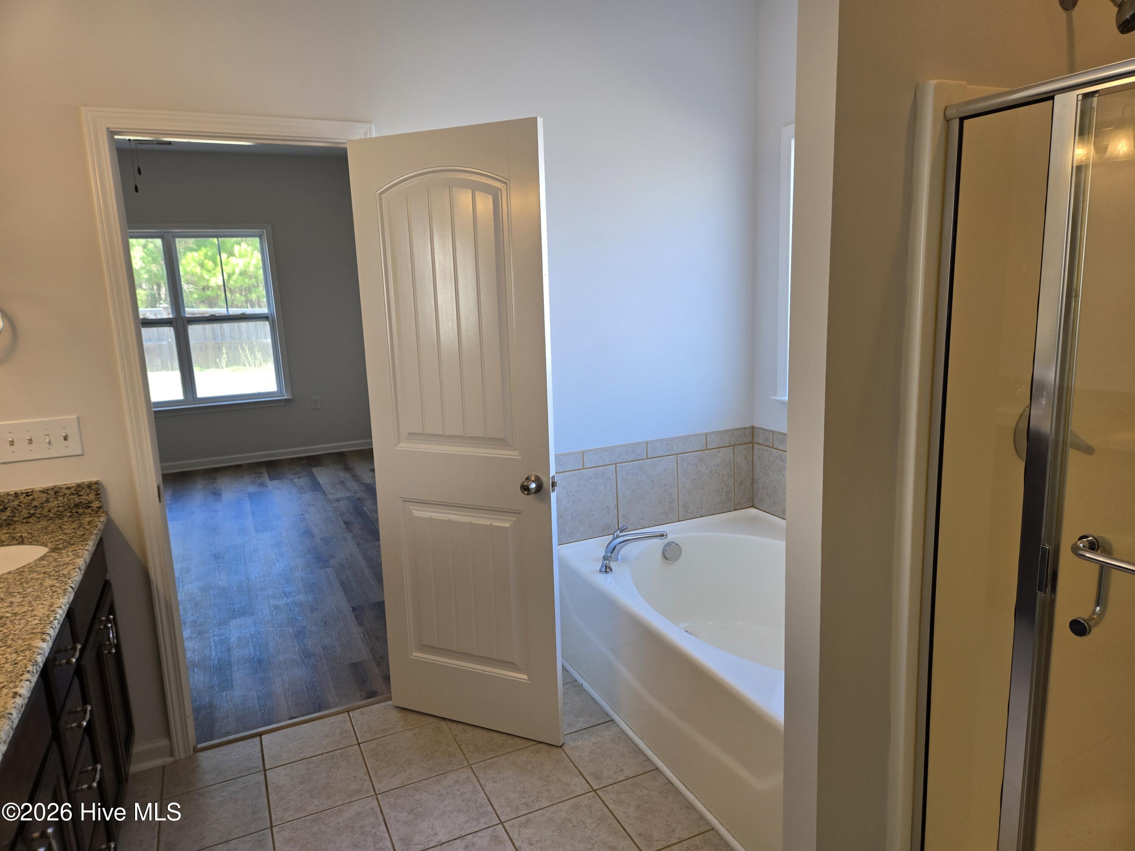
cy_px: 426
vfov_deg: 58.9
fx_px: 754
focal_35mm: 23
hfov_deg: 73.9
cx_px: 568
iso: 64
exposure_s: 1/120
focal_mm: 5.4
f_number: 1.8
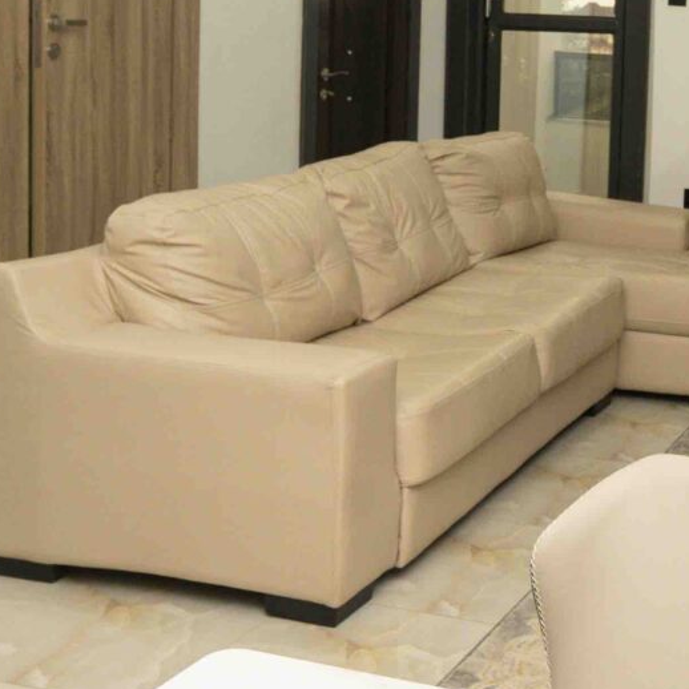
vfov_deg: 26.8
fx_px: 1419
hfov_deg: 25.4
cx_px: 749
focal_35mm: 63
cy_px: 136
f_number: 5.6
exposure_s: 1/160
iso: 1000
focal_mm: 15
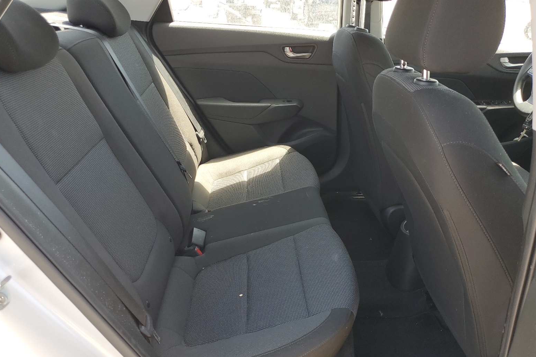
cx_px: 263
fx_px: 417
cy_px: 207
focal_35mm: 28
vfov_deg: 46.2
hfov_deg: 65.5
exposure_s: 1/196
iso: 50
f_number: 1.5
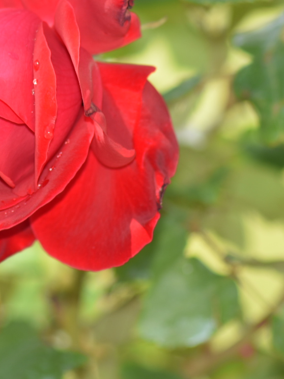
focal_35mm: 471
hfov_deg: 3.2
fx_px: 5152
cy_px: 111
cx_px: 17
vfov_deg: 4.2
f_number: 7.1
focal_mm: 150
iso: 100
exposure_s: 1/200
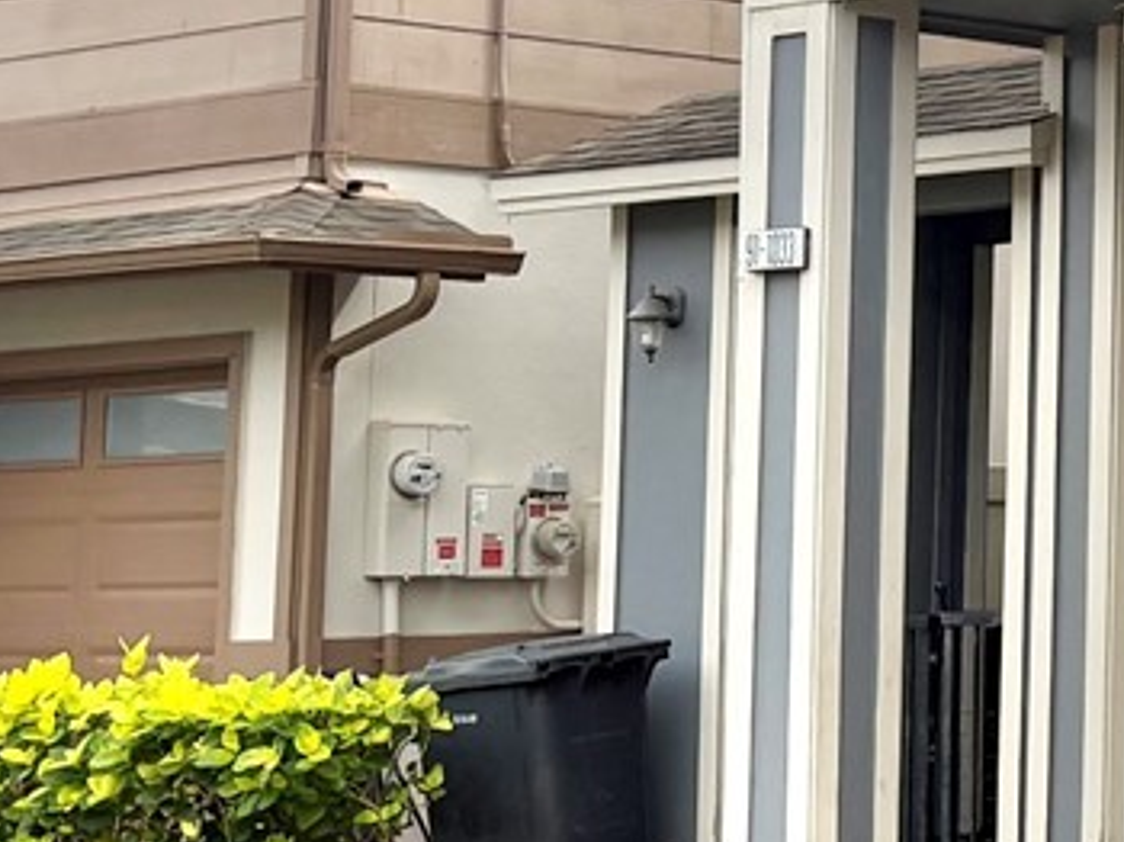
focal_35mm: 119
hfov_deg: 14.9
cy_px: -90
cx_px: 1885
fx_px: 3861
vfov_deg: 12.2
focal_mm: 5.96
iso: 50
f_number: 1.6
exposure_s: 1/2747
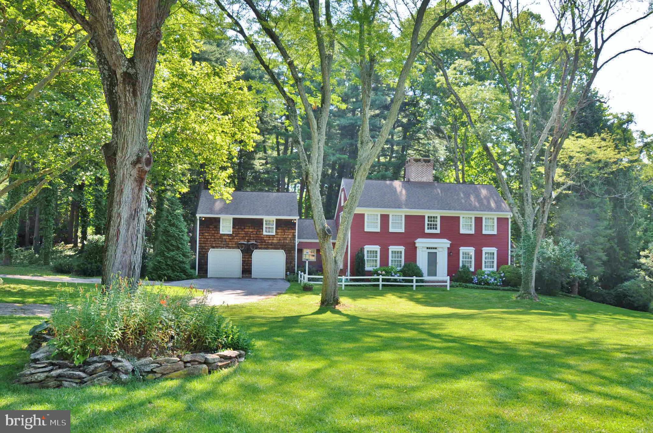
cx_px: 326
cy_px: 216
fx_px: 489
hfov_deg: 67.4
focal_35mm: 27
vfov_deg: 47.8
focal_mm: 18
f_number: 9
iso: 250
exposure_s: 1/80
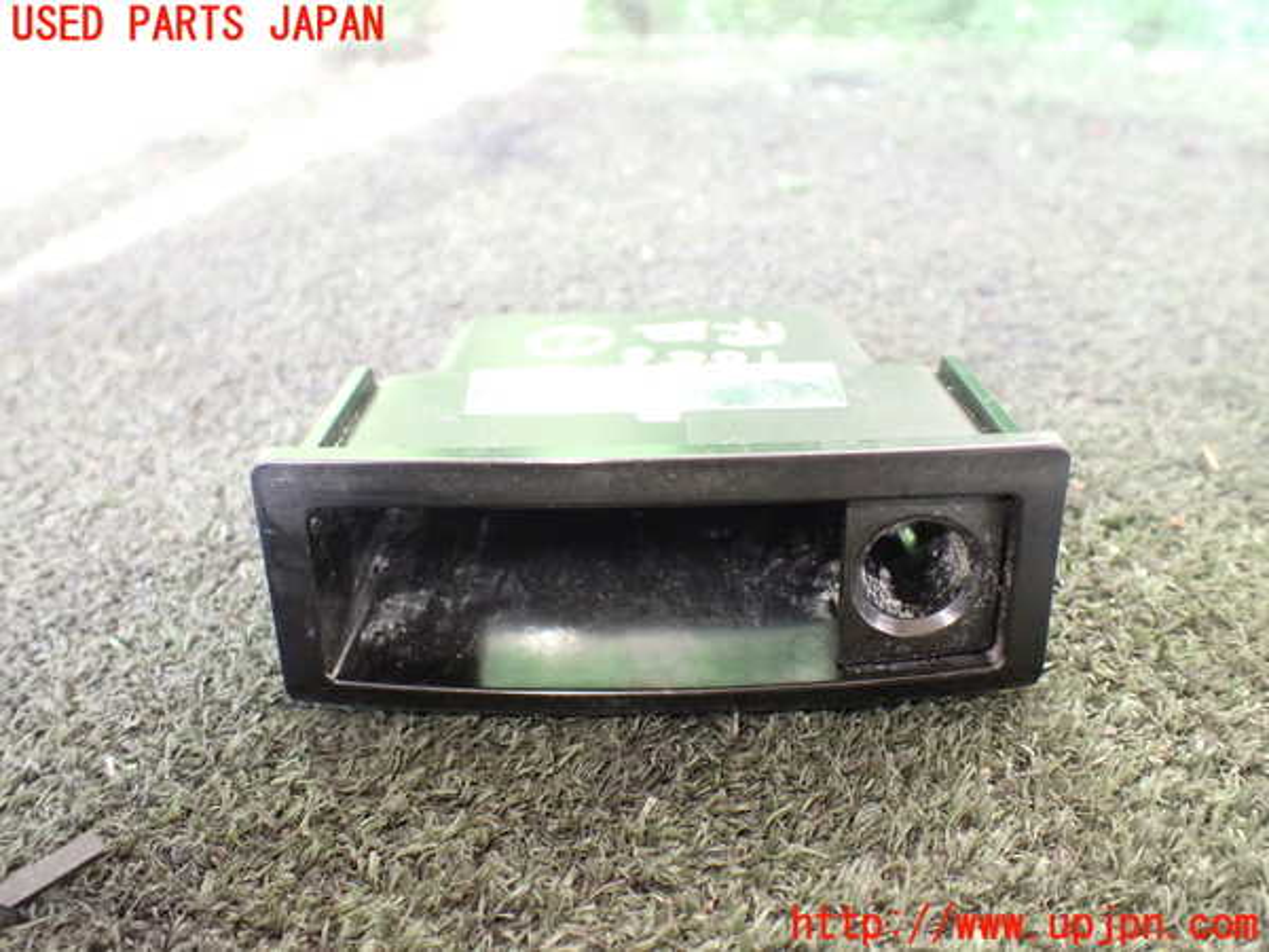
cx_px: 634
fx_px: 1100
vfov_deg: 46.8
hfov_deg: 60.0
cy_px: 476
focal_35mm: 30
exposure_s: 1/100
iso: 800
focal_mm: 5.4
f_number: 2.3
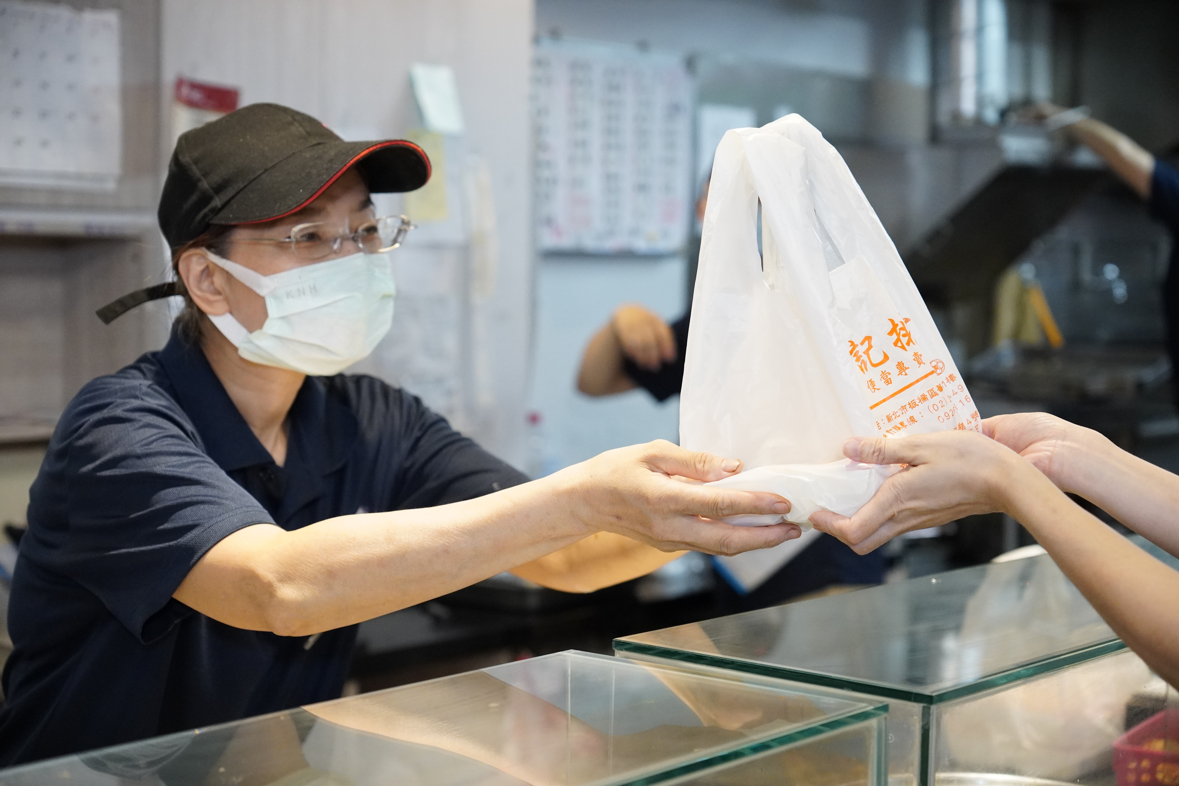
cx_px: 590
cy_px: 393
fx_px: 2014
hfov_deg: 32.6
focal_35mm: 62
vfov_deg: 22.1
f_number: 2.8
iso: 2500
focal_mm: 41
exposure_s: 1/500
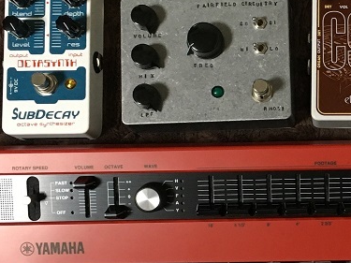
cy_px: 161
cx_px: 361
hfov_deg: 23.8
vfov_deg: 18.9
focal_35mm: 78
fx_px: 791
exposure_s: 1/30
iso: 160
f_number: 2.2
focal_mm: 4.15
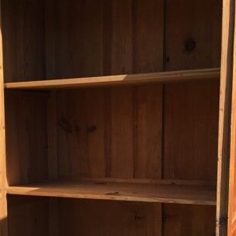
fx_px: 563
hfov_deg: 23.5
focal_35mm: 73
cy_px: 209
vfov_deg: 23.1
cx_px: 69
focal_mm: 3.3
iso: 25
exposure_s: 1/721
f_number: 2.4
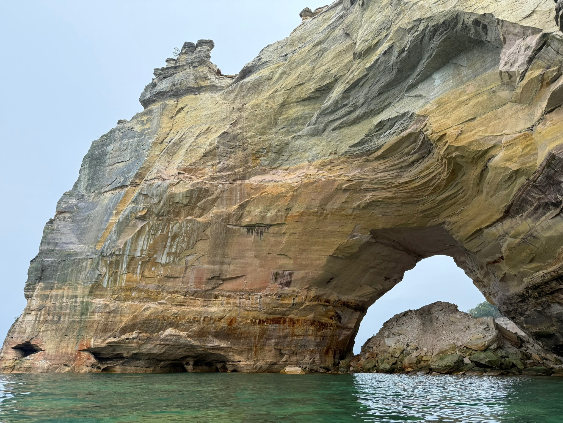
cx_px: 282
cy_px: 212
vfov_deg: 56.8
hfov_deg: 71.6
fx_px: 390
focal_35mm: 24
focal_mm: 6.76
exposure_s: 1/1653
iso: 100
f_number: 1.78
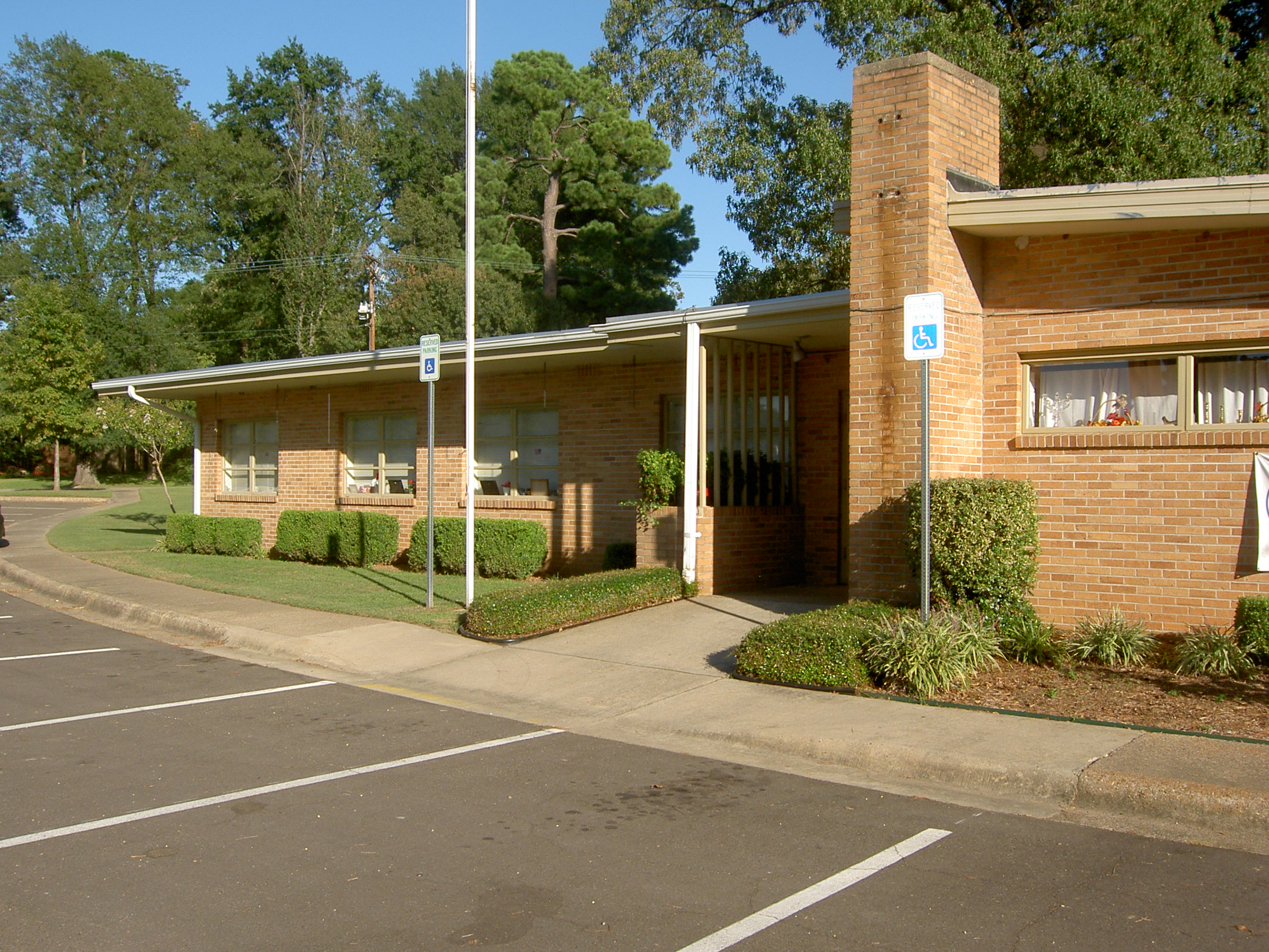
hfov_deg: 54.0
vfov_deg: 41.8
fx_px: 1246
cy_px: 476
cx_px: 634
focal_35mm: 34
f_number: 4.7
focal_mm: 5.6
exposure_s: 1/320
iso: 50
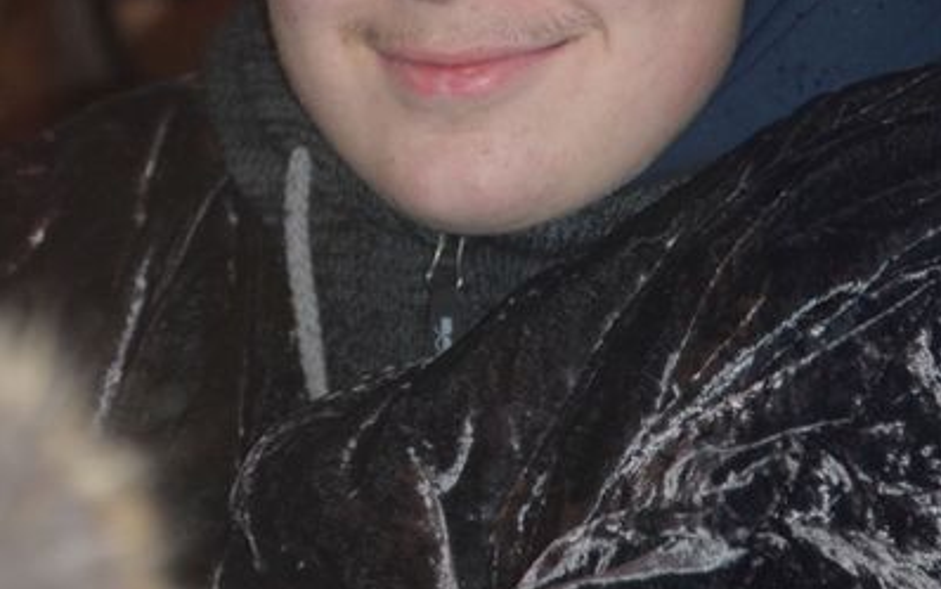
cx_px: 470
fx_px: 10646
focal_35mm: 415
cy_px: -95
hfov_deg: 5.1
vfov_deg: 3.2
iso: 3200
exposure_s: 1/60
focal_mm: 180
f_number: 6
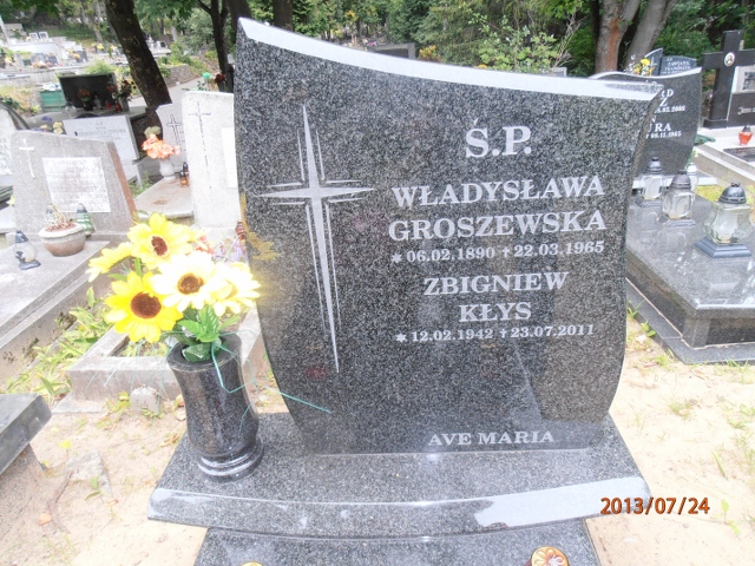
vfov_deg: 56.8
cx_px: 378
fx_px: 523
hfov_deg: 71.6
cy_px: 283
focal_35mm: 24
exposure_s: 1/30
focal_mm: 4.2
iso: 125
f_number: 3
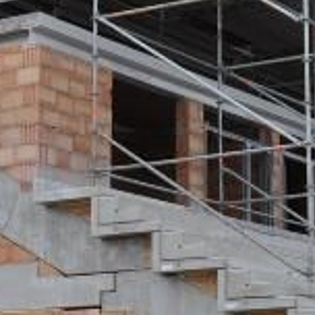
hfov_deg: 12.9
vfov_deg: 13.0
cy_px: 138
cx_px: 284
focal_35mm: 134
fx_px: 1380
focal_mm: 20
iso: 200
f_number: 8
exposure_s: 1/250
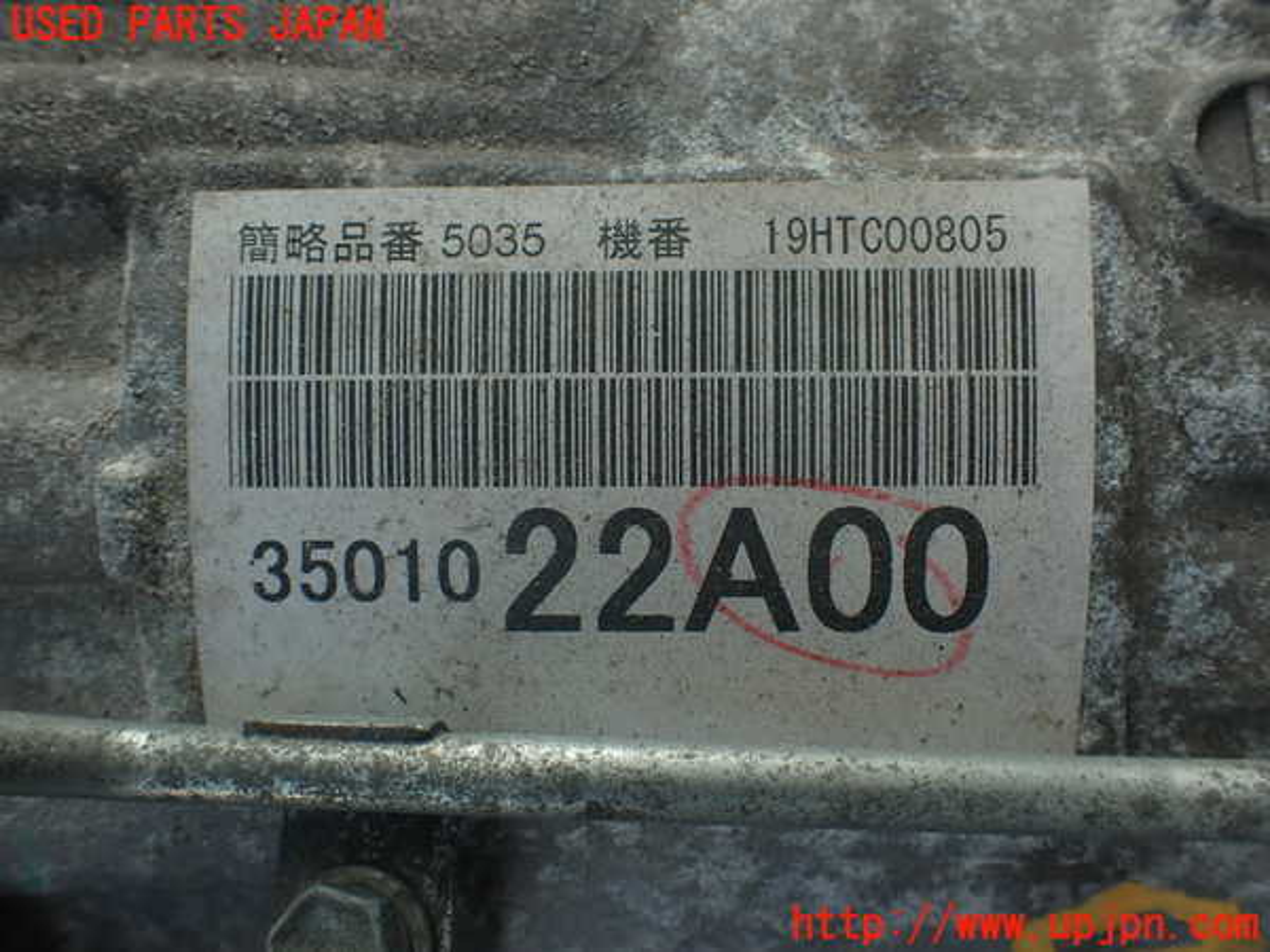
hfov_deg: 56.8
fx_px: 1174
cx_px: 635
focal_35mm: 32
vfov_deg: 44.2
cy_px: 476
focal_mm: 5.79
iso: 100
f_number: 3.2
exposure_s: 1/250
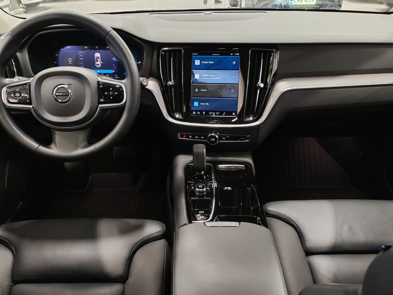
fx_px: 363
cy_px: 148
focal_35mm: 32
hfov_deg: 56.8
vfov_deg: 44.2
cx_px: 196
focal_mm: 6.12
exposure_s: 1/50
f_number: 1.9
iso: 1000
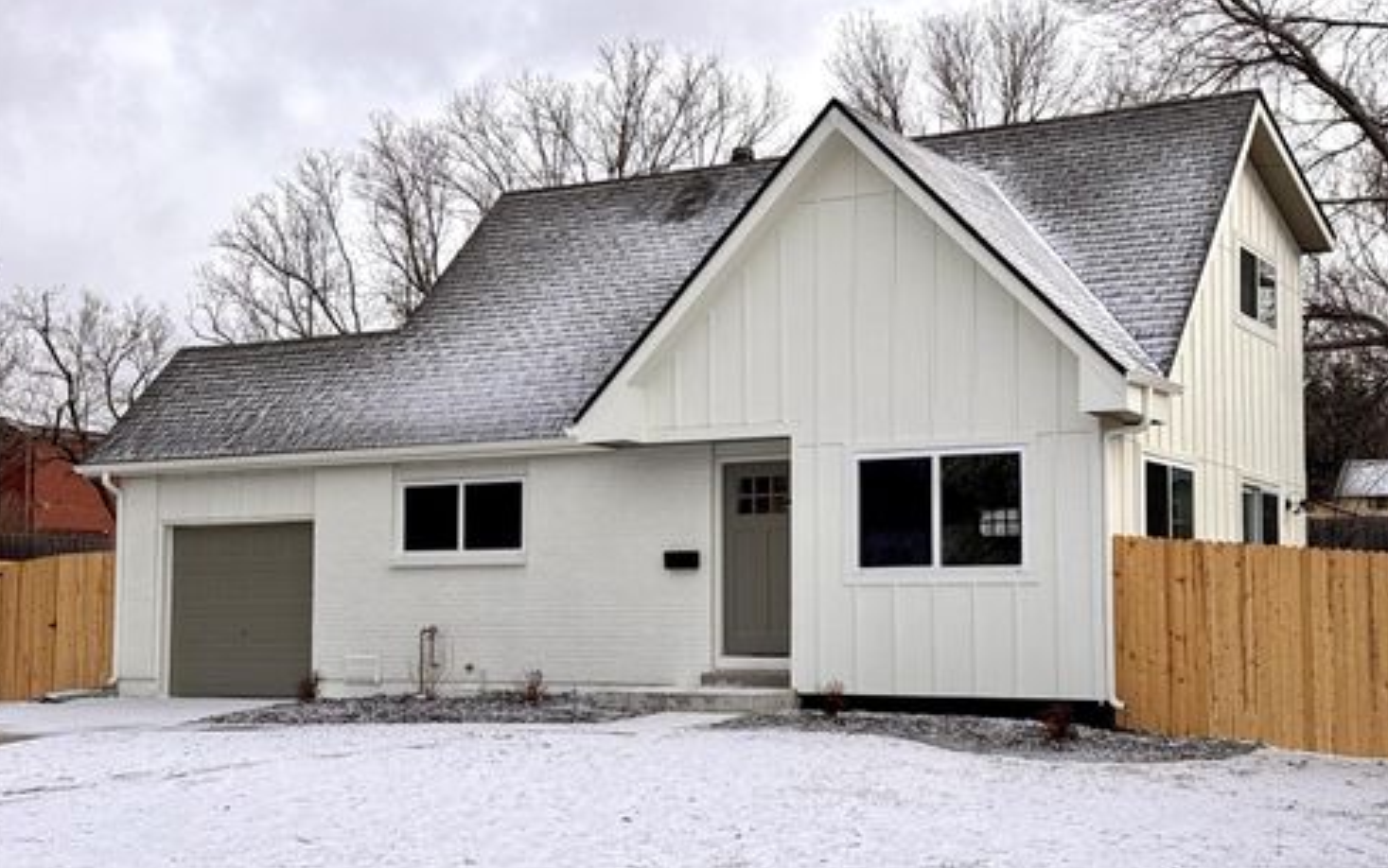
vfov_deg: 24.9
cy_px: 475
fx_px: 1968
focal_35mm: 52
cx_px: 690
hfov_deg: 38.9
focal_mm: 6.76
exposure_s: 1/2415
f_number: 1.78
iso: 64
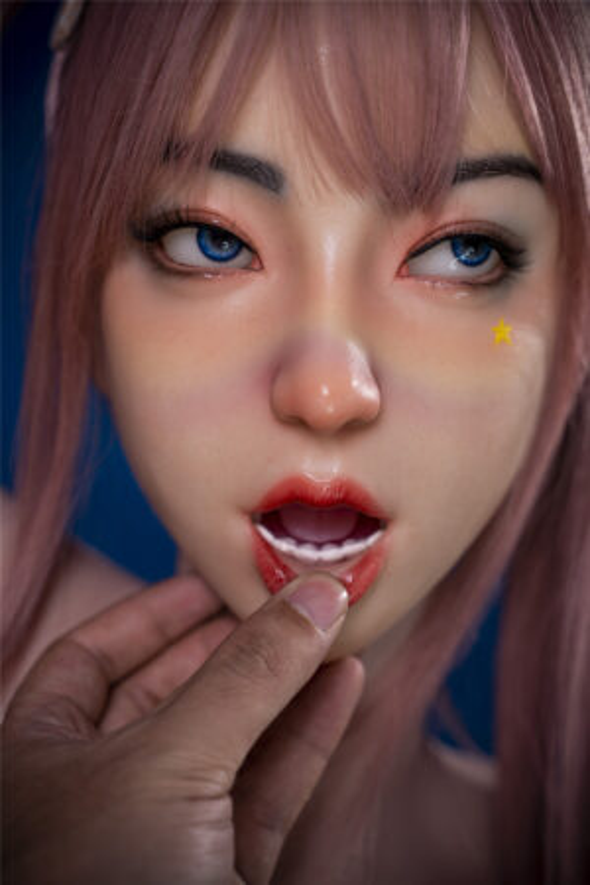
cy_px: 442
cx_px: 295
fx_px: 1303
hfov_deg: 25.5
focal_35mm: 53
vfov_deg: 37.5
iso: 100
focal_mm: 53
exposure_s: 1/160
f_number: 4
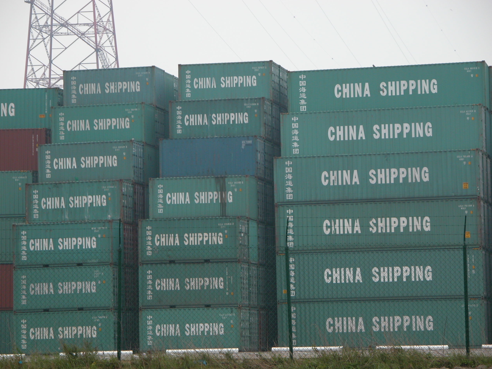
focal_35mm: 150
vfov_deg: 9.9
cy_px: 183
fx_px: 2132
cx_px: 247
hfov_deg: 13.2
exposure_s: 1/188
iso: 100
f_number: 3.9
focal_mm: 37.7
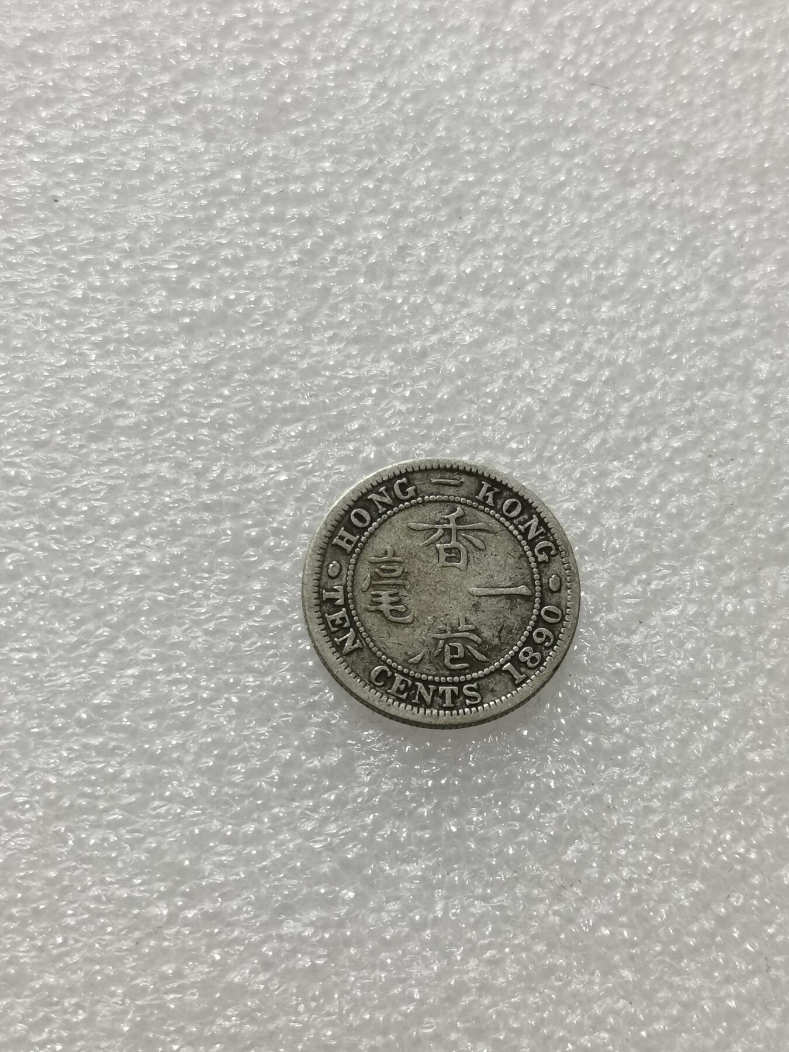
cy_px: 526
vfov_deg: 29.4
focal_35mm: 66
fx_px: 2006
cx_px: 394
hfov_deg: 22.3
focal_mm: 5.58
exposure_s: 1/100
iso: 80
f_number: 1.8
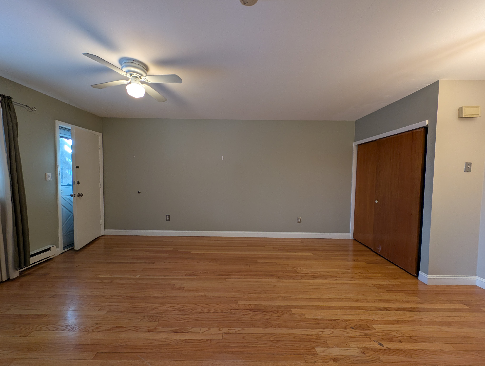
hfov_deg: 110.5
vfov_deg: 94.6
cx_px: 242
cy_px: 183
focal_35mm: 12
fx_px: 168
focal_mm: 2.23
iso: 184
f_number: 1.95
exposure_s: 1/60
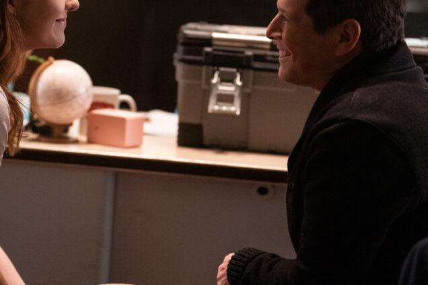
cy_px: 111
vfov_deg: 6.3
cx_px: 172
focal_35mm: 219
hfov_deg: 9.4
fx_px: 2603
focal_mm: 136
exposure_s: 1/160
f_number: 2.8
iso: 5000
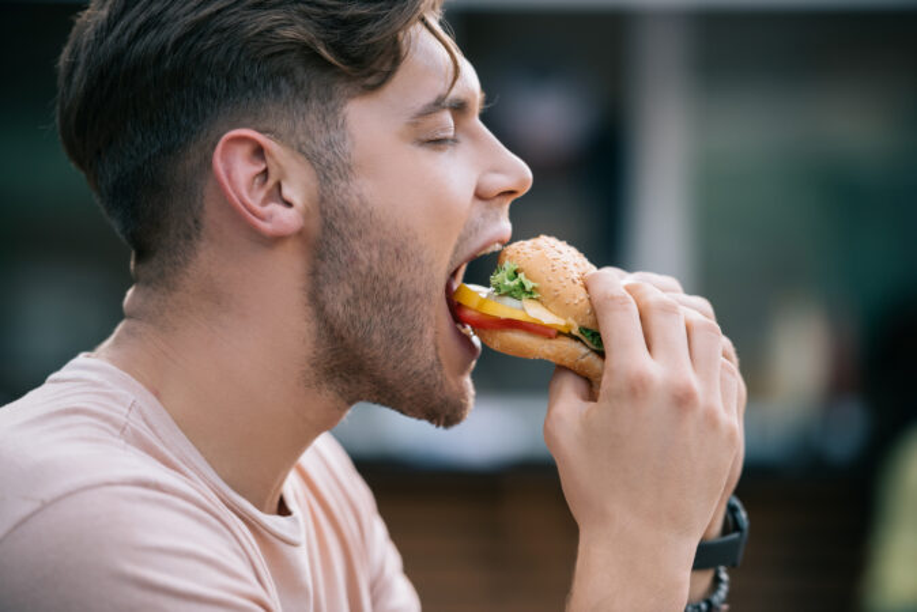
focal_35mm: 165
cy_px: 306
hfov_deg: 12.4
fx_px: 4205
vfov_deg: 8.3
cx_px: 458
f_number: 2.8
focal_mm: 165
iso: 400
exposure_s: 1/800
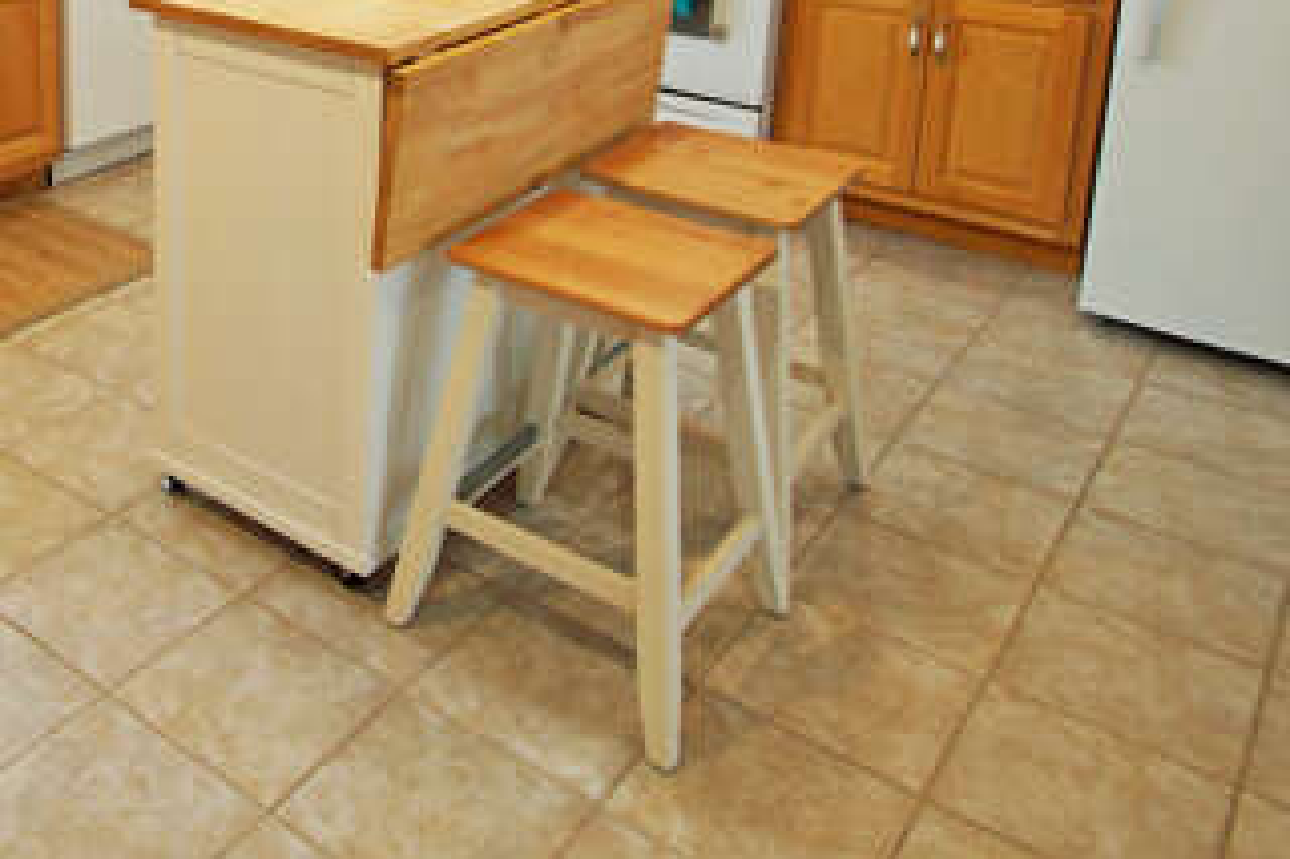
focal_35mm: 36
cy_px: -44
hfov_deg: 48.3
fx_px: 1289
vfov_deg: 33.0
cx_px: 161
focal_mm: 10
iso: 400
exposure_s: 1/60
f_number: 4
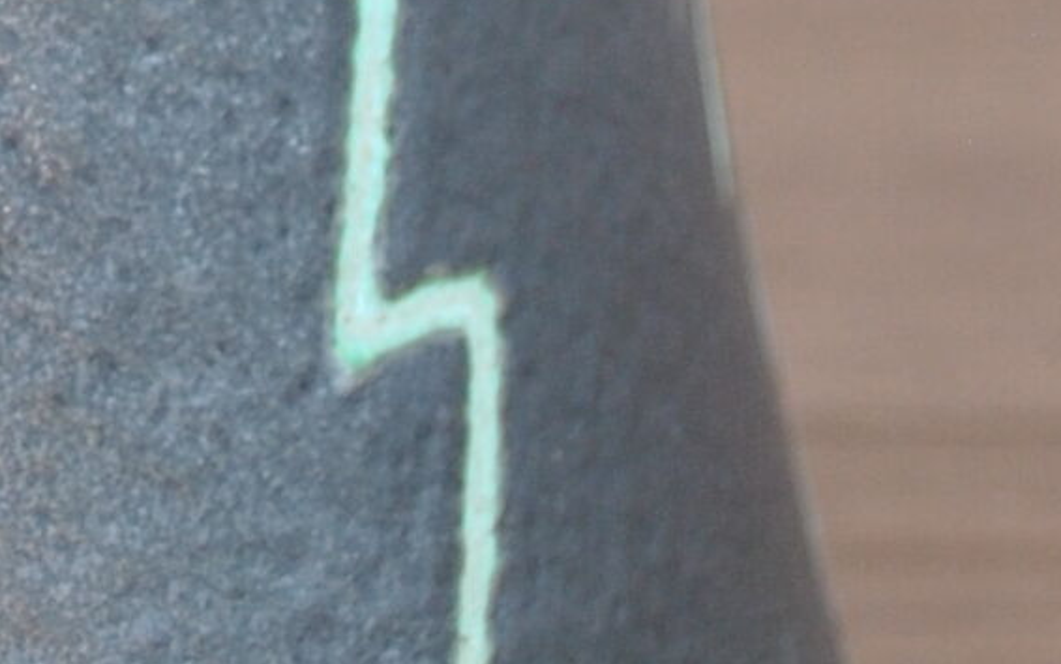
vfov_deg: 3.6
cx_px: -844
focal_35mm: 356
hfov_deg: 5.8
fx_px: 10296
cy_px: -1062
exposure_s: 1/125
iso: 200
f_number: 5.6
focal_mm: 34
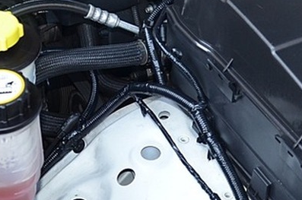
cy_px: -23
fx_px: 728
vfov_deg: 15.2
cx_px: 112
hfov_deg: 23.4
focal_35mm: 87
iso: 360
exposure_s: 1/125
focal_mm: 18
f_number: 3.5
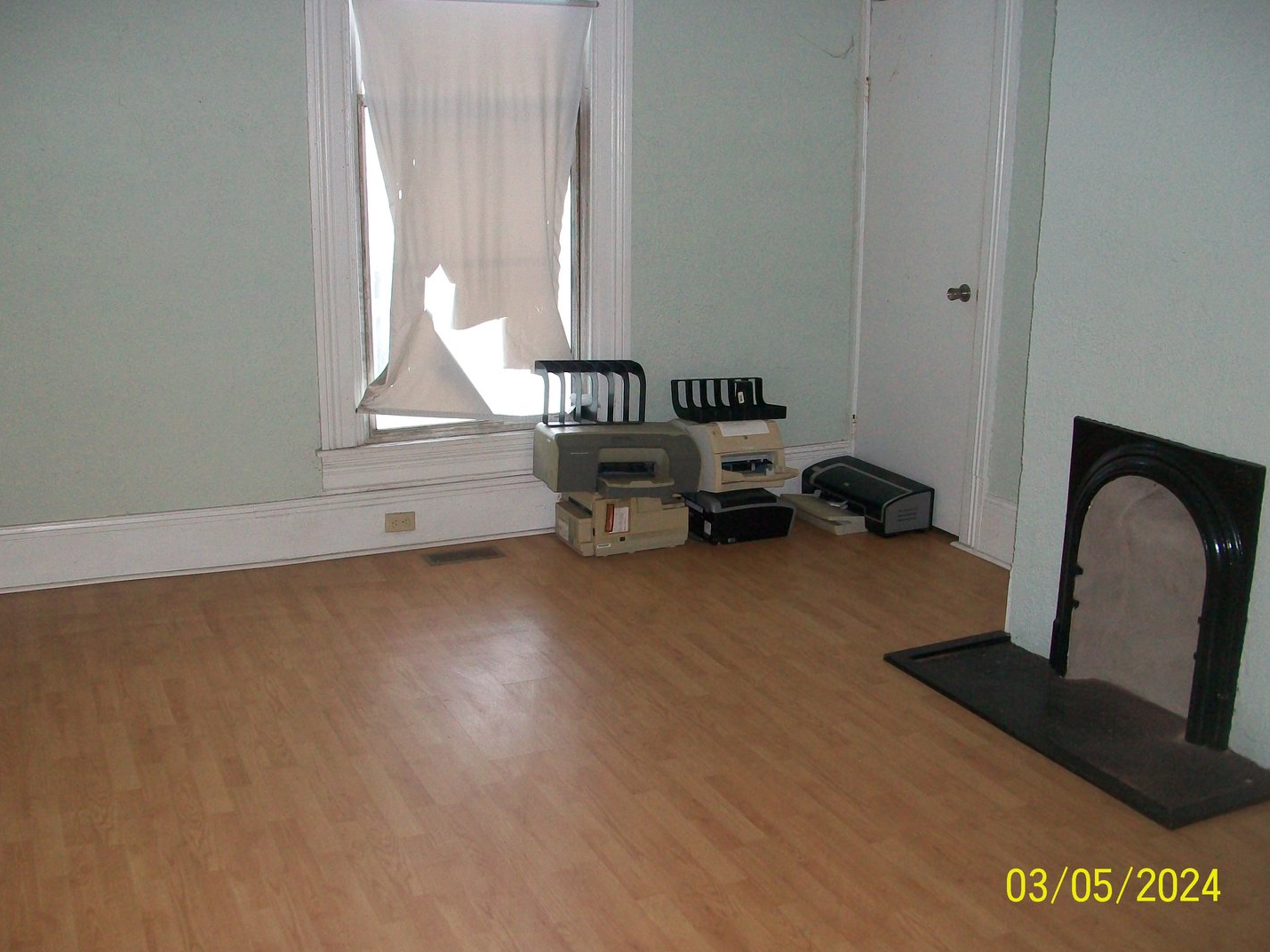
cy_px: 494
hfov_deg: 51.3
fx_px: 1321
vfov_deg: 39.7
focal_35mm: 36
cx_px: 617
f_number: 2.8
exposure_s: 1/60
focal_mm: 5.7
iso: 160
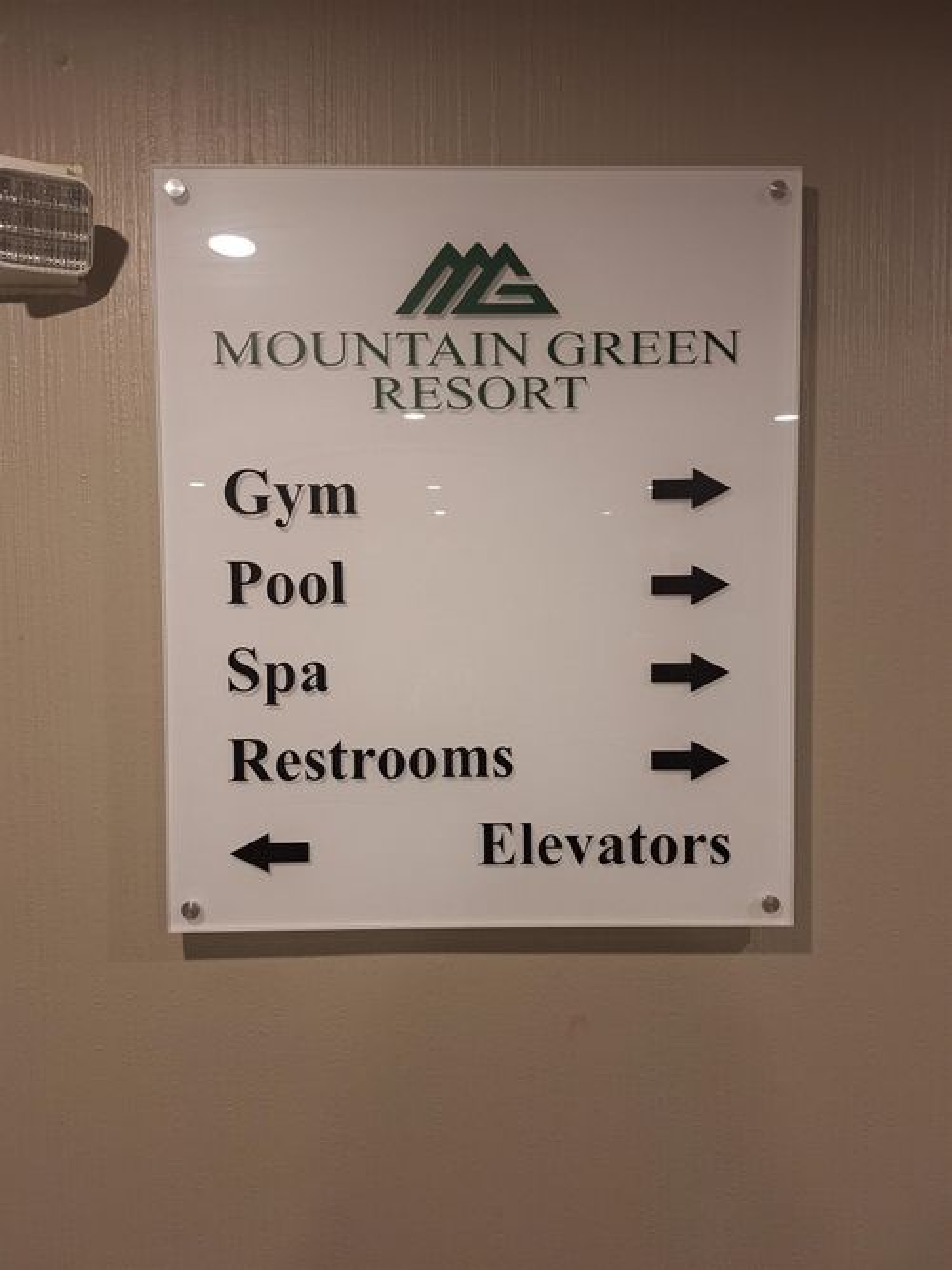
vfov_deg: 73.9
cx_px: 476
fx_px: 844
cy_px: 635
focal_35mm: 23
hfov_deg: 58.9
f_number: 1.8
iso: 125
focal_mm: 5.54
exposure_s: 1/40
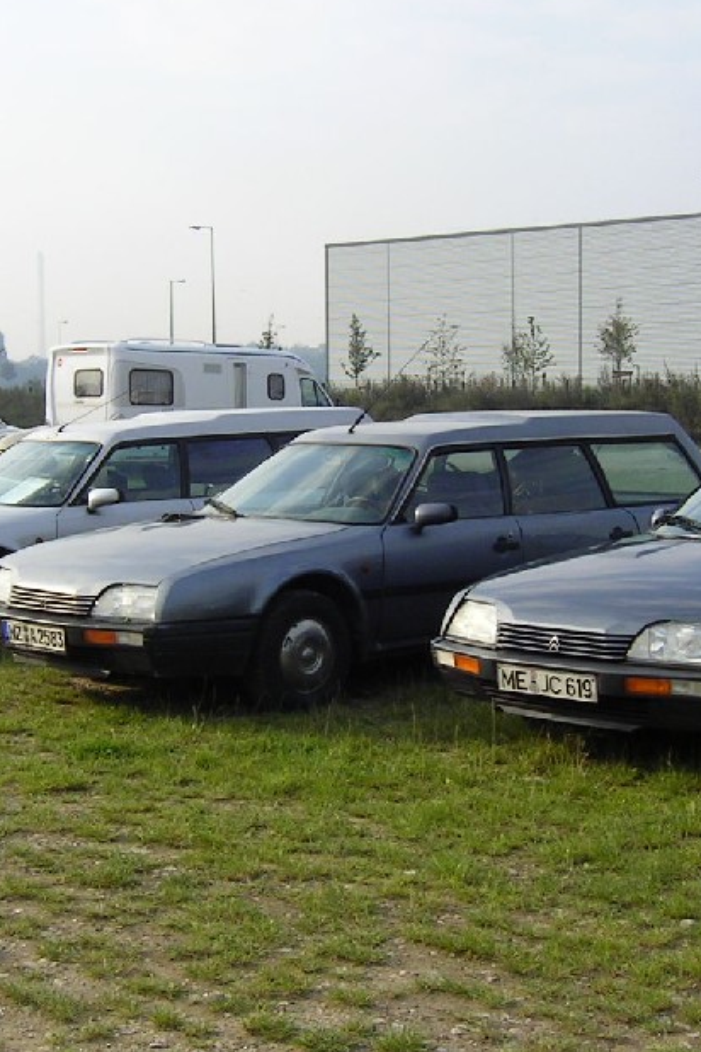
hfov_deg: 21.9
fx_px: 1811
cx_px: 339
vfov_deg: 32.4
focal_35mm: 62
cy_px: 575
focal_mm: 5.6
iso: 50
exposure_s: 1/268
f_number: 4.8
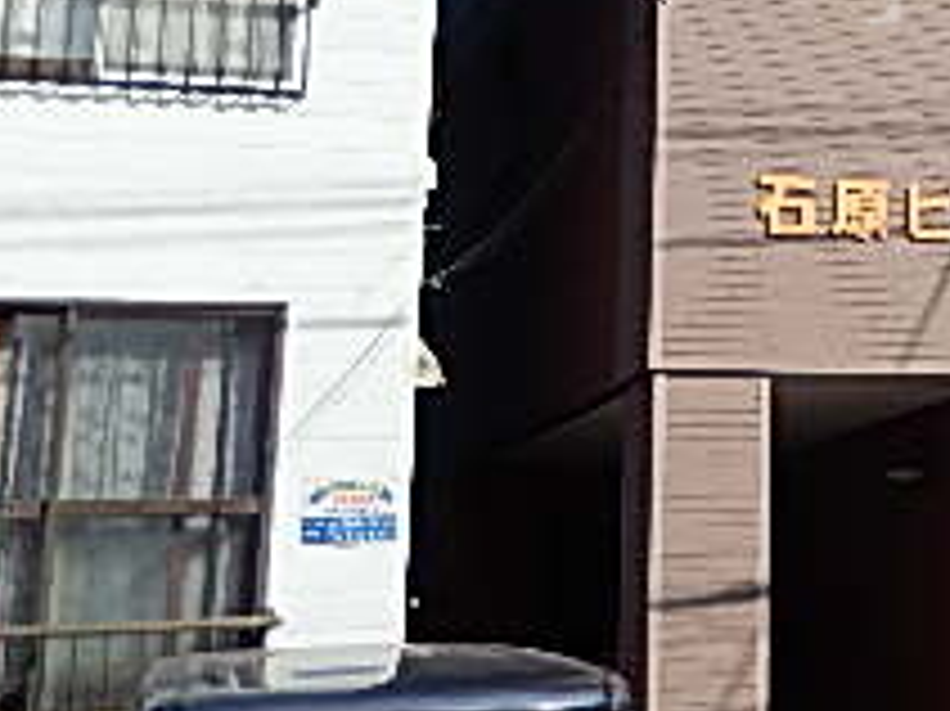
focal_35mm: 76
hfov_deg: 23.2
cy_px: -27
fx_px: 2085
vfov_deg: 18.8
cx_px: 1175
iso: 125
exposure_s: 1/500
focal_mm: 4.5
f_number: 6.8
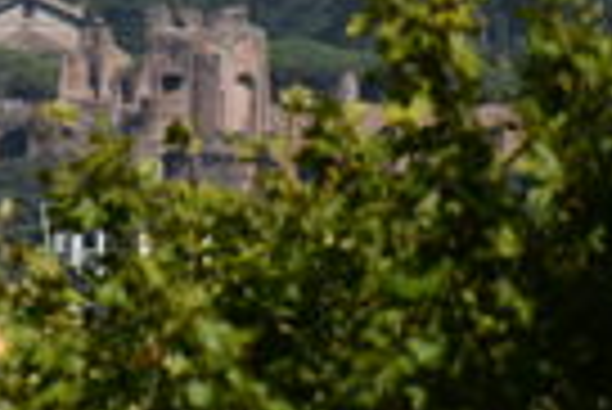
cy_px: 7
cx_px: -122
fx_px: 15742
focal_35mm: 925
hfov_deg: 2.2
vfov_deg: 1.5
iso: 100
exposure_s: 1/1000
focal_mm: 210
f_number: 6.3
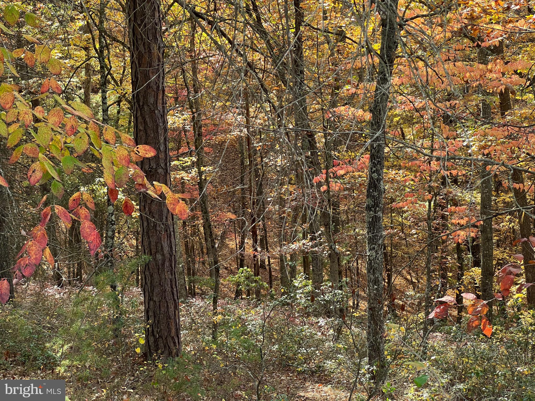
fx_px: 1190
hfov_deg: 25.3
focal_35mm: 77
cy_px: 200
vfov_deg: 19.1
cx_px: 268
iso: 80
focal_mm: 9
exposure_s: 1/99
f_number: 2.8
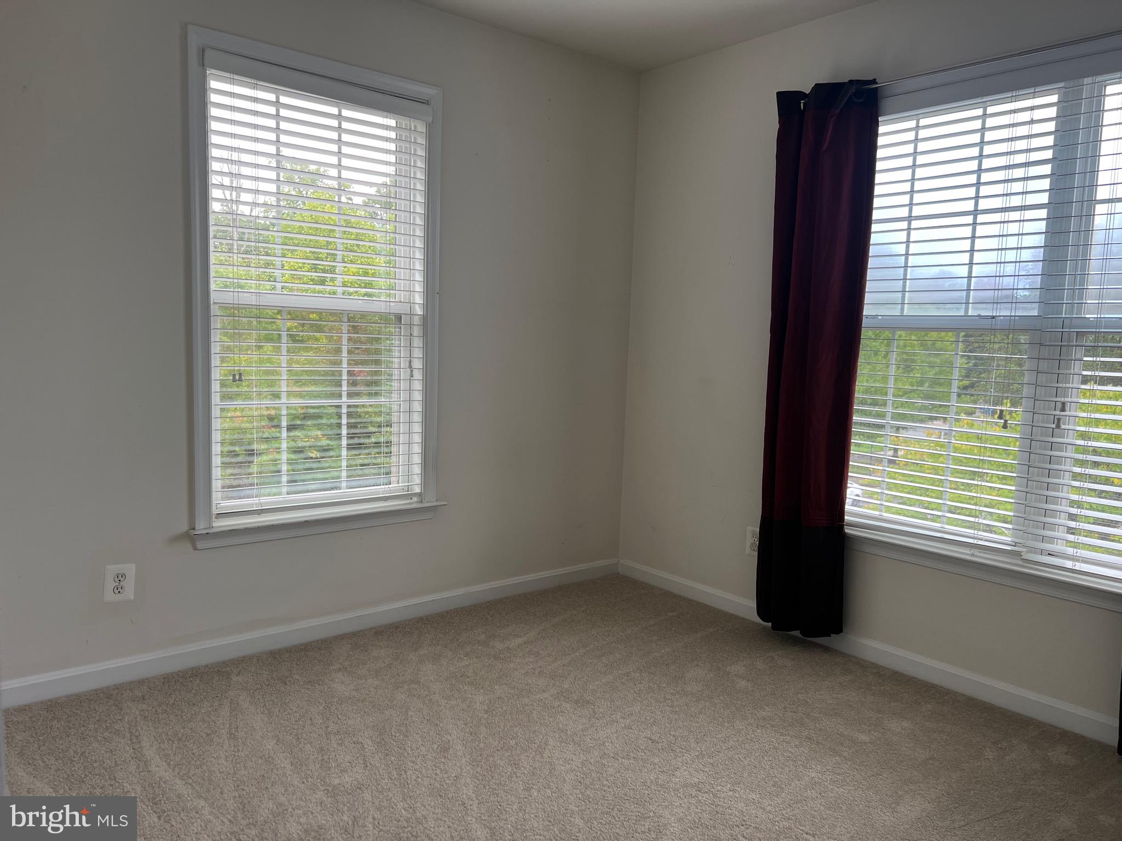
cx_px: 561
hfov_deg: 67.3
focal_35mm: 26
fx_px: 843
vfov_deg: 53.1
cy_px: 420
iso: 50
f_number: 1.5
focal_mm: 5.7
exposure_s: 1/120
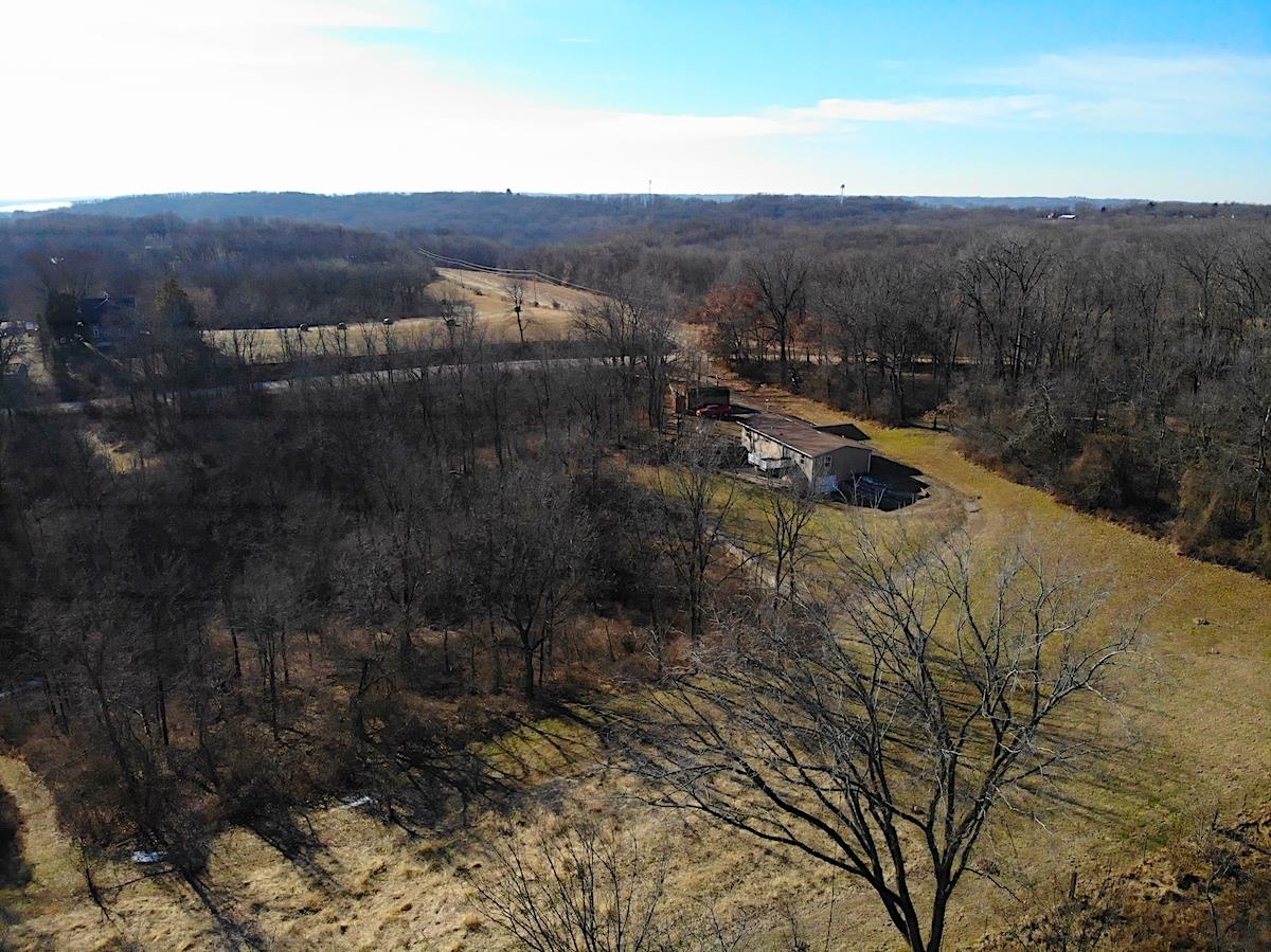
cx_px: 636
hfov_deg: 71.6
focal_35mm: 24
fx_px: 881
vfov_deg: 56.8
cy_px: 476
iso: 800
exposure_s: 1/5000
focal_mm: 4.5
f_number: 2.8
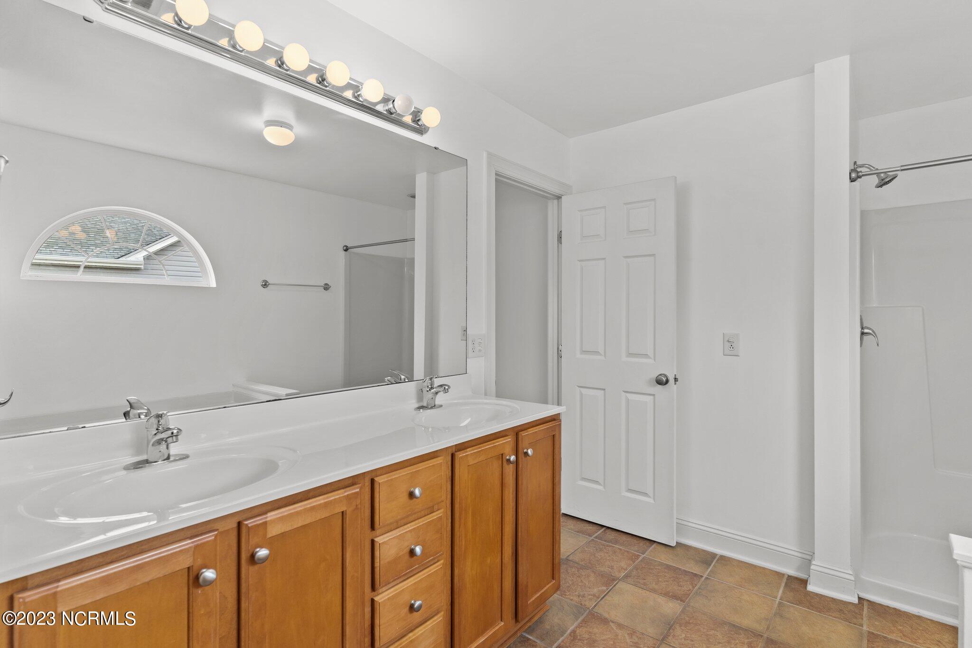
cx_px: 486
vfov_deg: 70.4
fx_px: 459
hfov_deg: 93.3
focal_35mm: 17
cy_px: 324
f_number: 5
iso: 1000
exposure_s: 1/25
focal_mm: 17
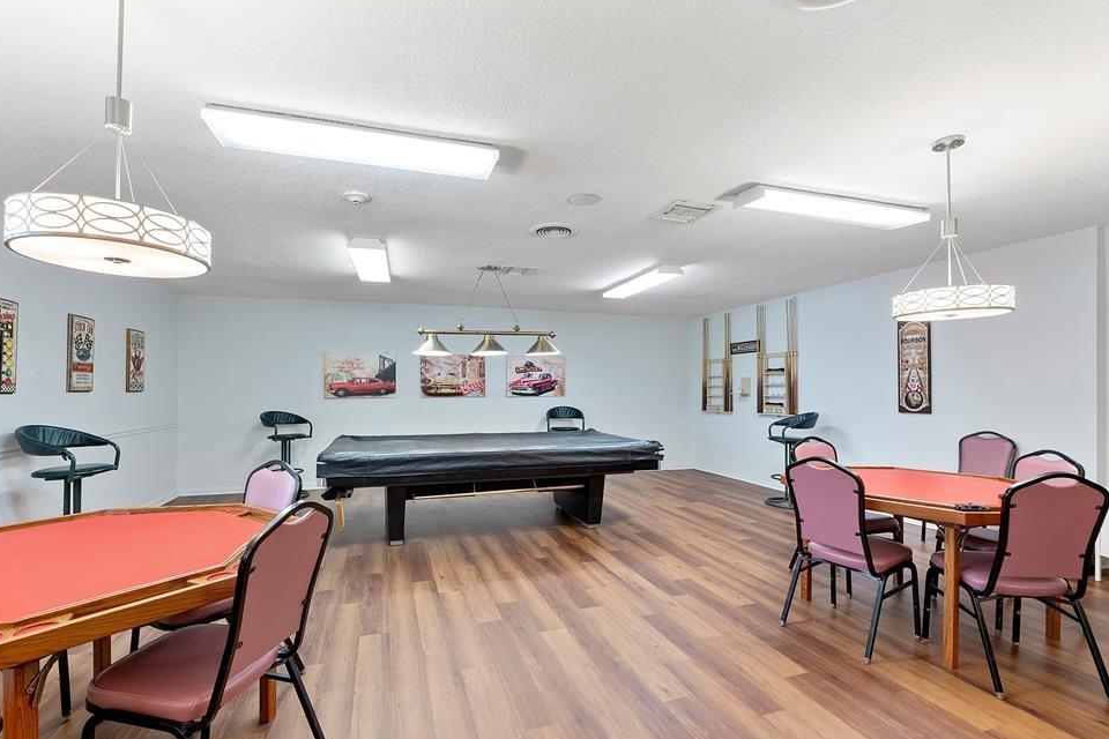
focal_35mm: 16
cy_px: 383
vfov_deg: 73.7
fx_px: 493
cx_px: 538
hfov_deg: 96.7
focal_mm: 10
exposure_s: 1/20
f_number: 7.1
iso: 800
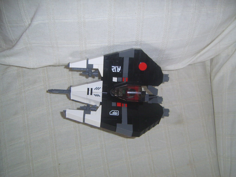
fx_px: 259
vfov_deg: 37.7
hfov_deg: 49.0
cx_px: 118
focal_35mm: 38
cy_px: 88
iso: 100
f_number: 2.8
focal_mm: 7.8
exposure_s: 1/30
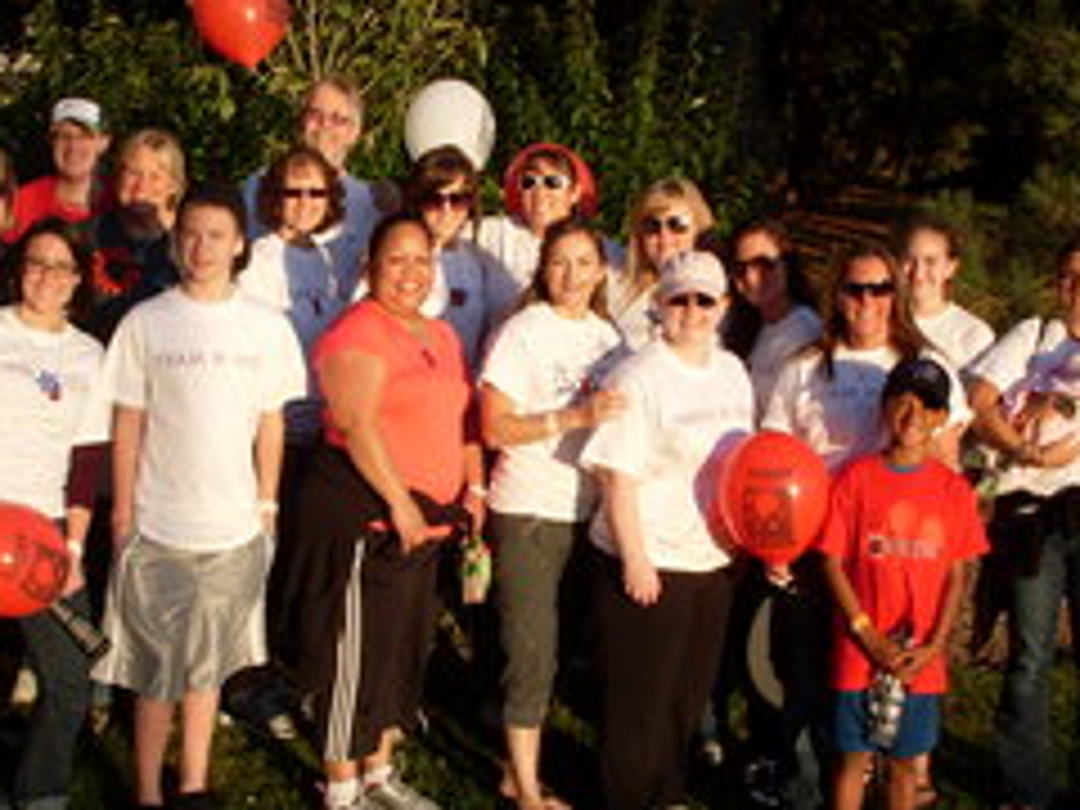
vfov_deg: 23.6
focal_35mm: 62
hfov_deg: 31.2
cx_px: 479
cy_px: 439
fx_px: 1934
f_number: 8.4
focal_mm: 6.3
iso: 80
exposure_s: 1/90
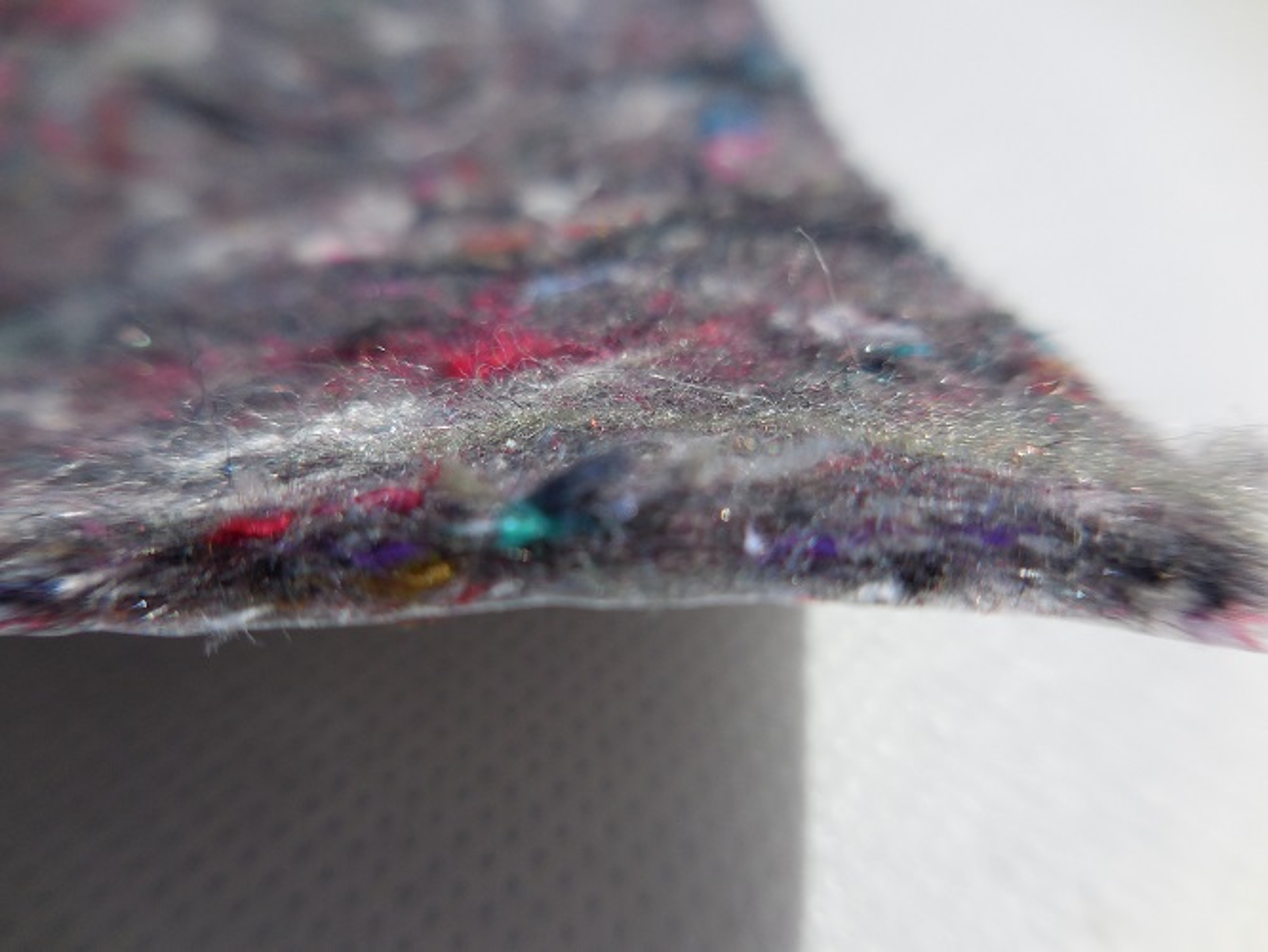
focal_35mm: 25
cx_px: 634
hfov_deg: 69.4
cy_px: 476
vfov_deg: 54.9
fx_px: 916
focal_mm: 4.5
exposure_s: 1/800
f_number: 6.6
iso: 125
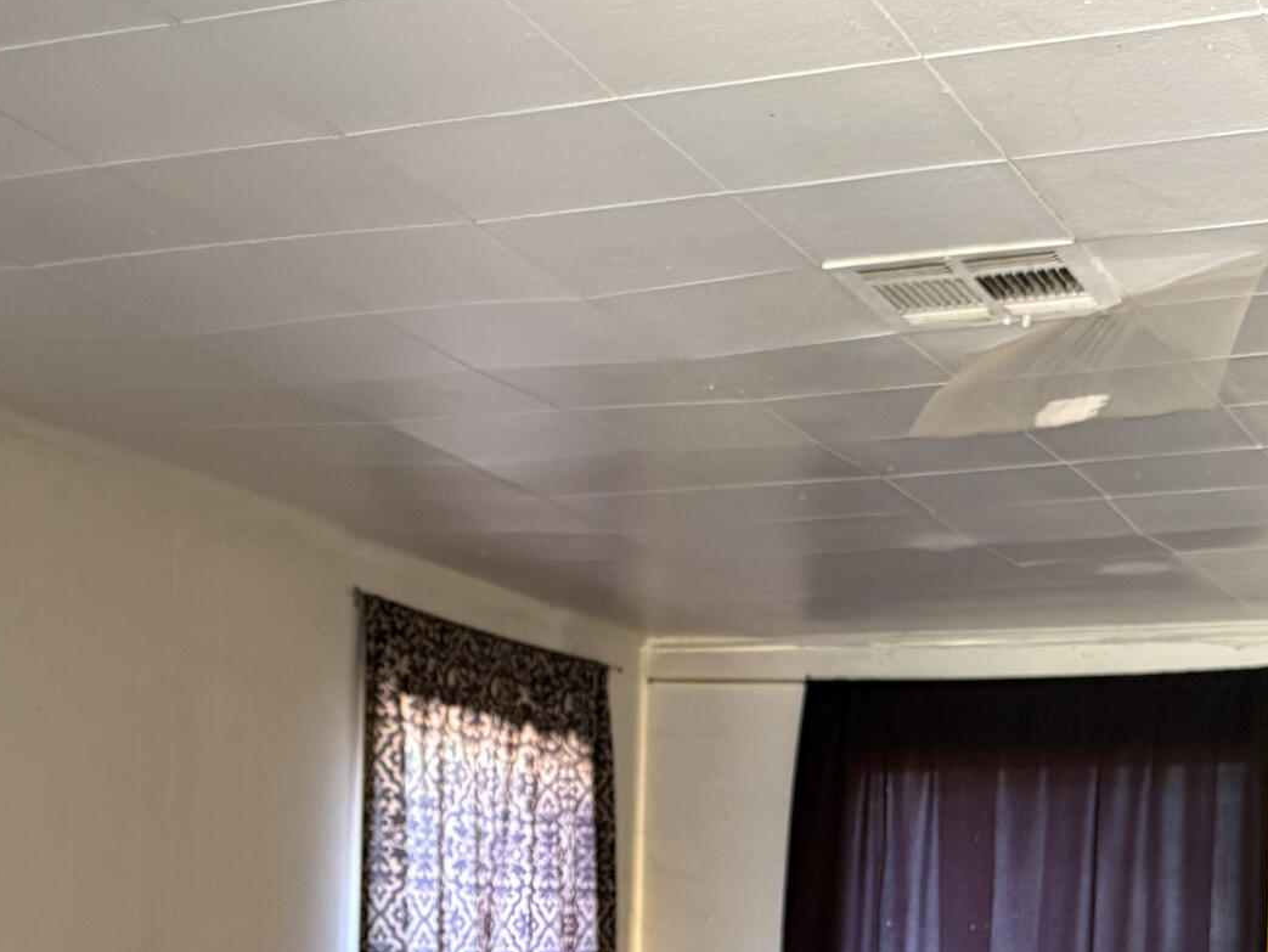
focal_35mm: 69
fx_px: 2528
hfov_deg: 28.1
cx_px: 525
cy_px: 1041
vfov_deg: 20.4
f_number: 1.78
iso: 640
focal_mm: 6.76
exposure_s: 1/60
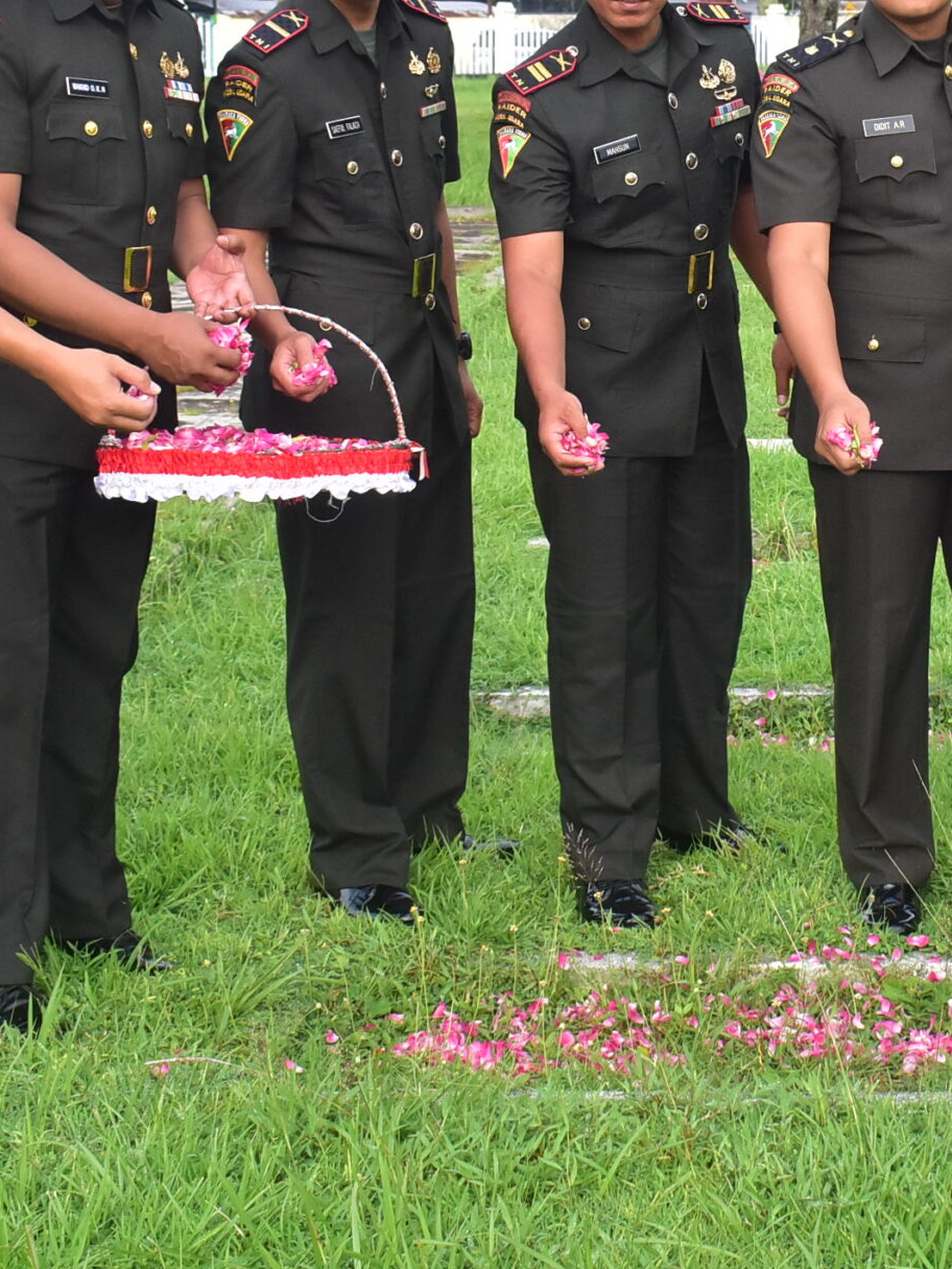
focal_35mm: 82
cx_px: 873
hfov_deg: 17.7
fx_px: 3007
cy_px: 387
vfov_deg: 23.7
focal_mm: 27
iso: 800
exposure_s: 1/1000
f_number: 8
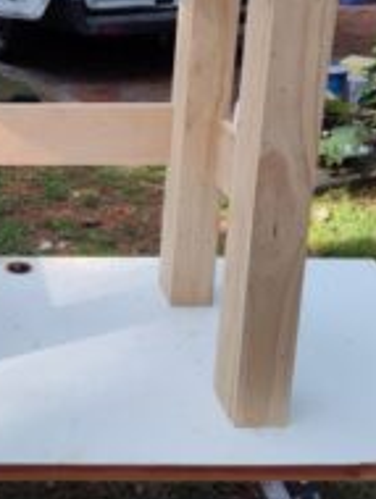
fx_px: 838
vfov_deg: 32.3
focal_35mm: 58
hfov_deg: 23.8
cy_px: 102
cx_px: -29
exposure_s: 1/393
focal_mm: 5.56
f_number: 1.88
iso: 100
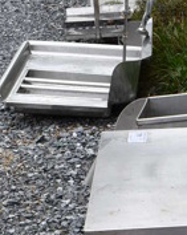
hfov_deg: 11.5
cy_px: 403
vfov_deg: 13.4
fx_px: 909
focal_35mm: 131
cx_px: 224
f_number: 8
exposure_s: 1/250
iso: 200
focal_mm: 18
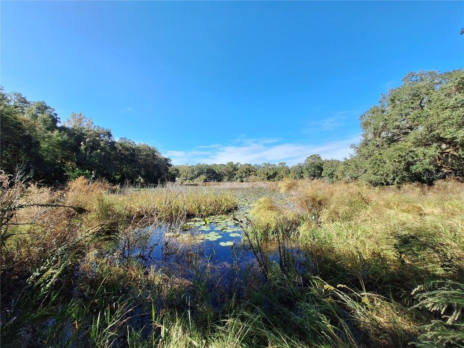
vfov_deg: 89.9
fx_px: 174
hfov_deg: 106.2
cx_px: 232
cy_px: 174
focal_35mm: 13
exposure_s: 1/1088
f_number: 2.2
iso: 40
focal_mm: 1.74
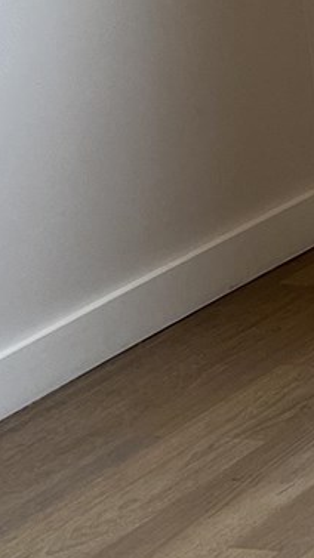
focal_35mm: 173
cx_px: 826
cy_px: -148
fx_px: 2561
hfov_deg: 6.6
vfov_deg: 12.1
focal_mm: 5.7
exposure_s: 1/196
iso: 40
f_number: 1.5
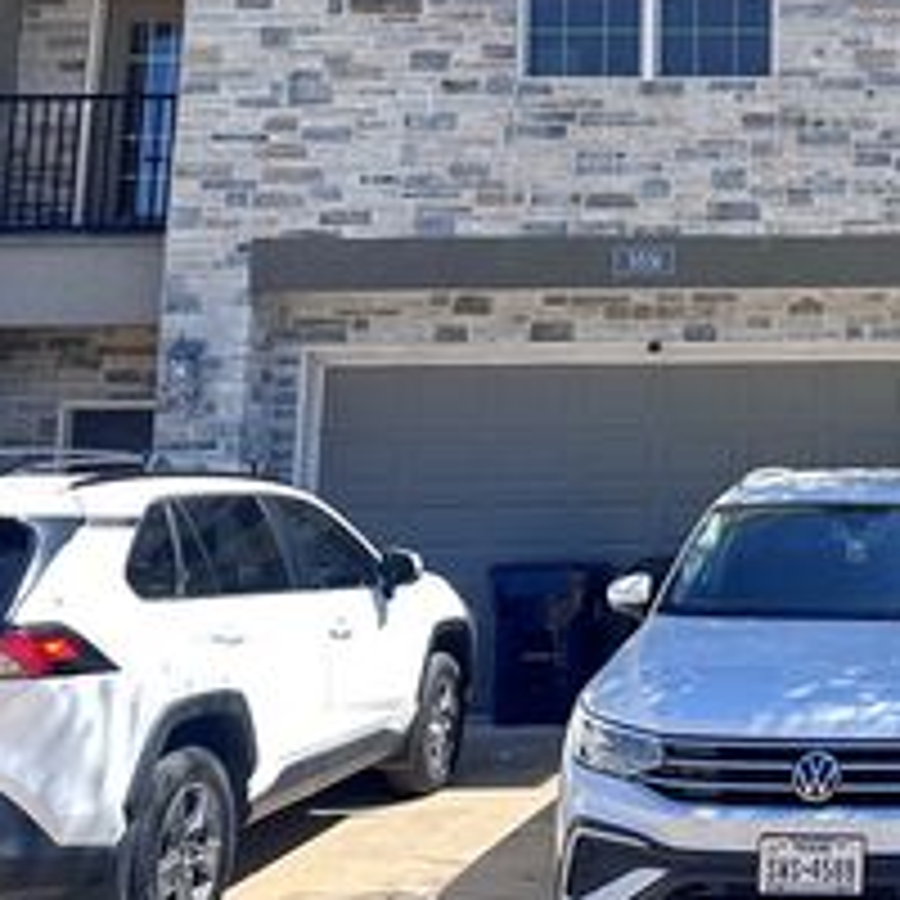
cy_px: 250
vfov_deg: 31.7
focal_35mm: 53
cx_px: 972
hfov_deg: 29.3
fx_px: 1559
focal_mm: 6.86
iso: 80
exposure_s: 1/803
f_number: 1.78
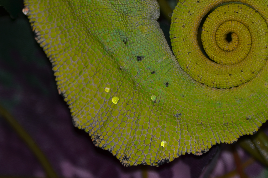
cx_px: 198
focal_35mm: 815
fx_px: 6055
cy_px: 100
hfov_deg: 2.5
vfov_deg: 1.7
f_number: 5.6
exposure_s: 1/30
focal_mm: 300
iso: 200
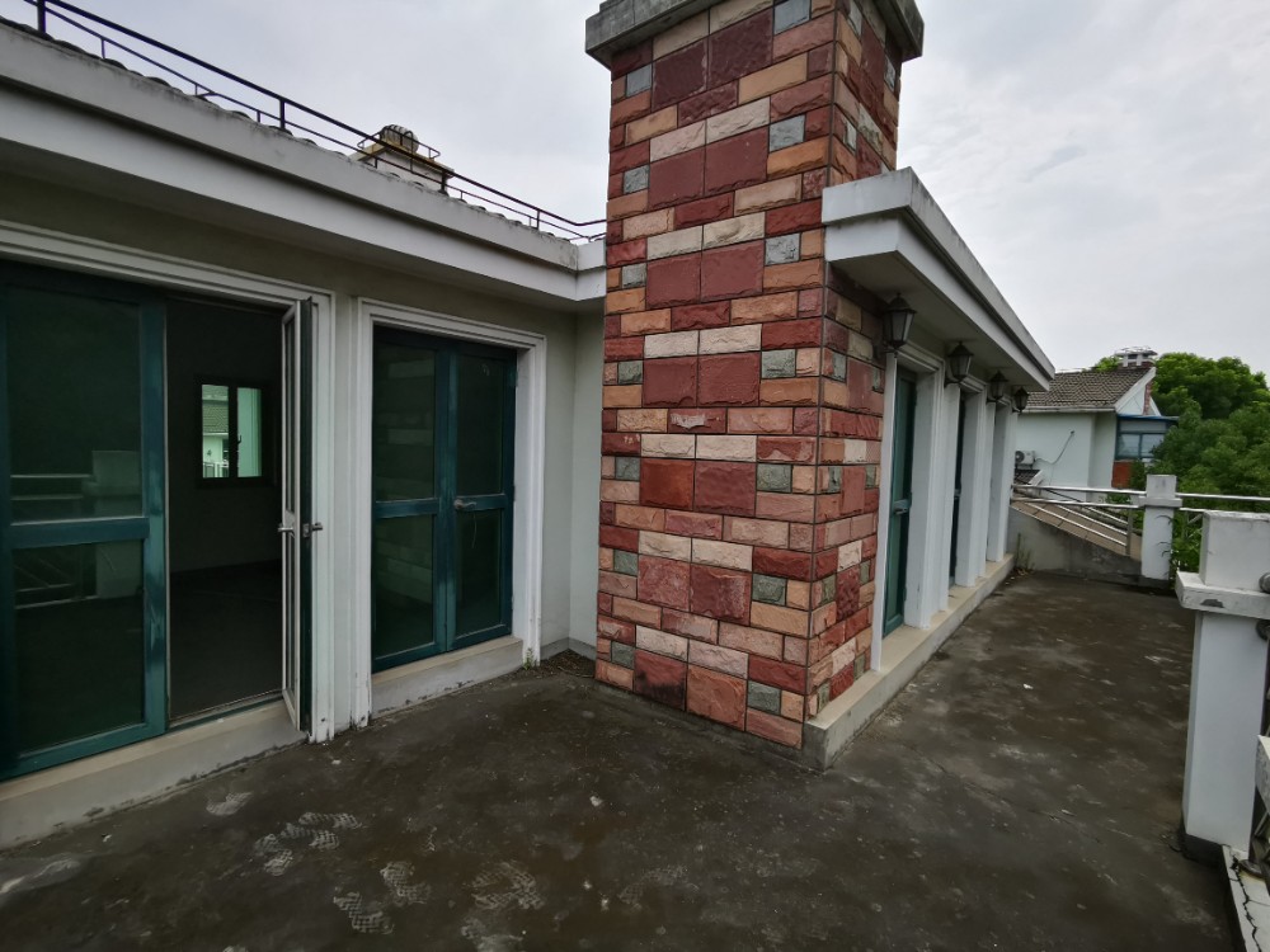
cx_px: 635
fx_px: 624
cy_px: 476
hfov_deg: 91.0
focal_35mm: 17
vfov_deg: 74.7
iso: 50
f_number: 2.2
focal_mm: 2.26
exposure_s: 1/1138
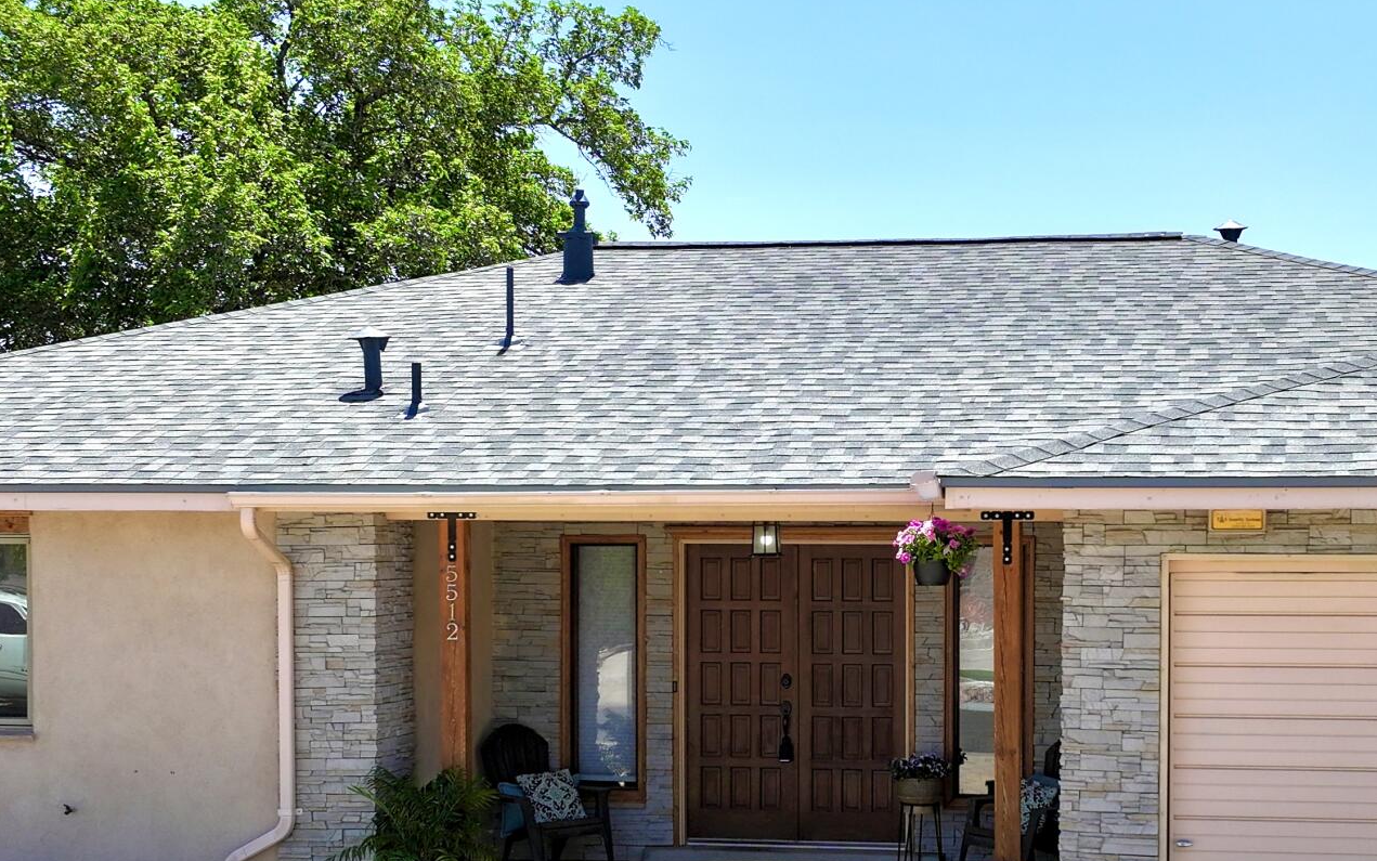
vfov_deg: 21.5
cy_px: 617
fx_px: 2252
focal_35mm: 60
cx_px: 876
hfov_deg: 33.8
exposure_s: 1/2000
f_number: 2.8
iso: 100
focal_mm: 12.29
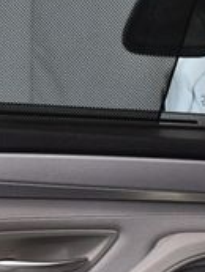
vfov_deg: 10.6
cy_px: 294
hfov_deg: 7.9
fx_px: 1459
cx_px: -80
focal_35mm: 185
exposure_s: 1/125
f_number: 4
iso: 1800
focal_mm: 26
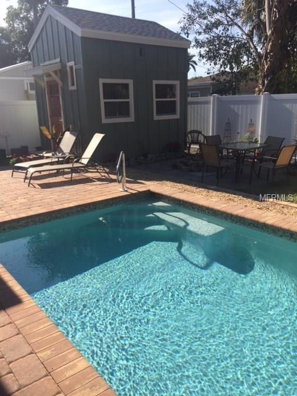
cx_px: 148
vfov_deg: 61.7
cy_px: 198
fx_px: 332
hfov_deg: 48.2
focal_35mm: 29
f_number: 2.2
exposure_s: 1/1721
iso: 32
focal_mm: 4.15
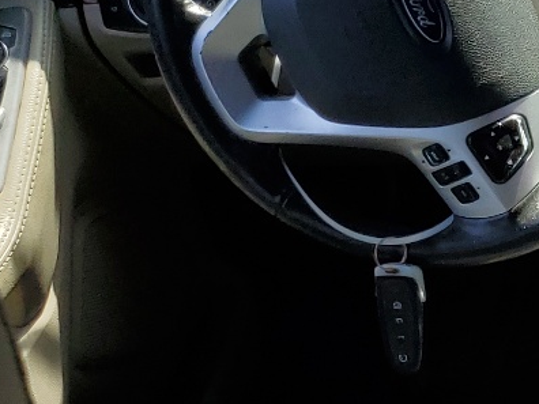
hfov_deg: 15.6
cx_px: 1011
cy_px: 331
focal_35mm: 105
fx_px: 1635
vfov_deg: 14.0
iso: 50
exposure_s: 1/1000
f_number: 1.5
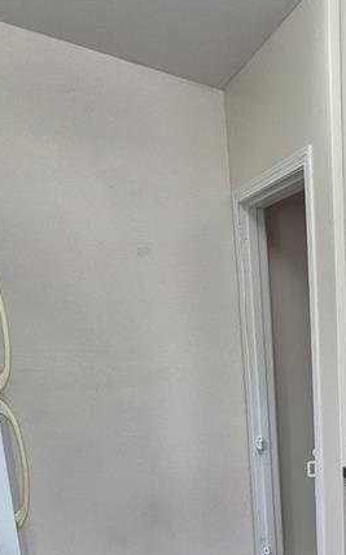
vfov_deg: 54.1
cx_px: 490
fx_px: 499
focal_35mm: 33
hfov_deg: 28.4
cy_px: 447
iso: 250
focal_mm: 1.74
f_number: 2.2
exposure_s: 1/60
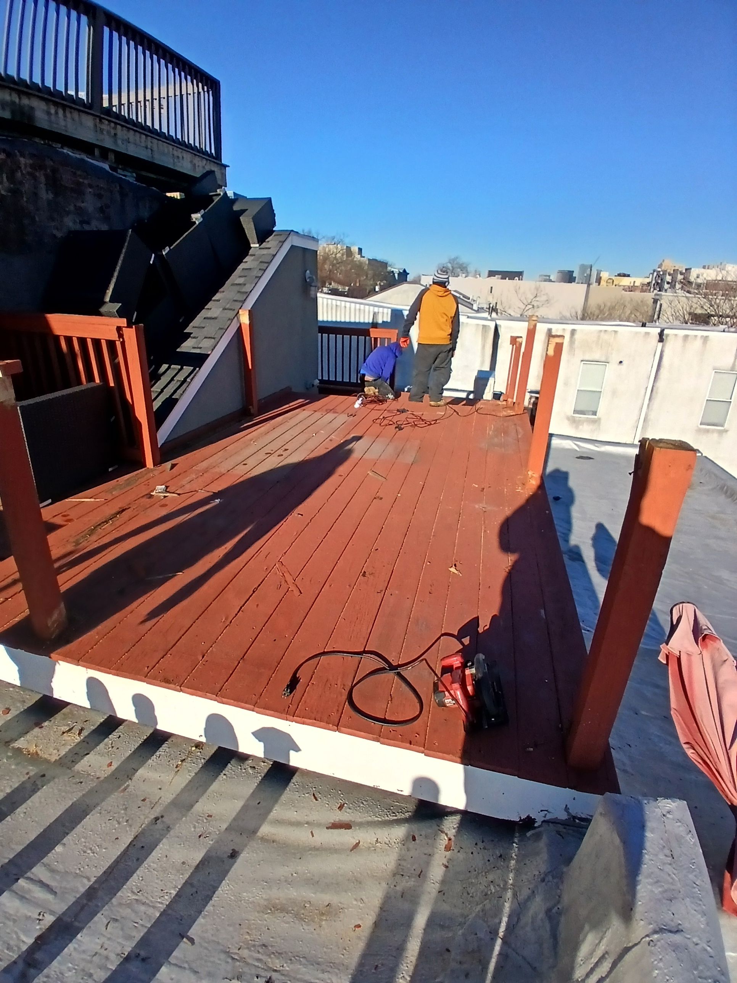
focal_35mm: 17
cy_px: 492
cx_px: 368
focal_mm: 1.4
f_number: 2.2
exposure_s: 1/1577
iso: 50
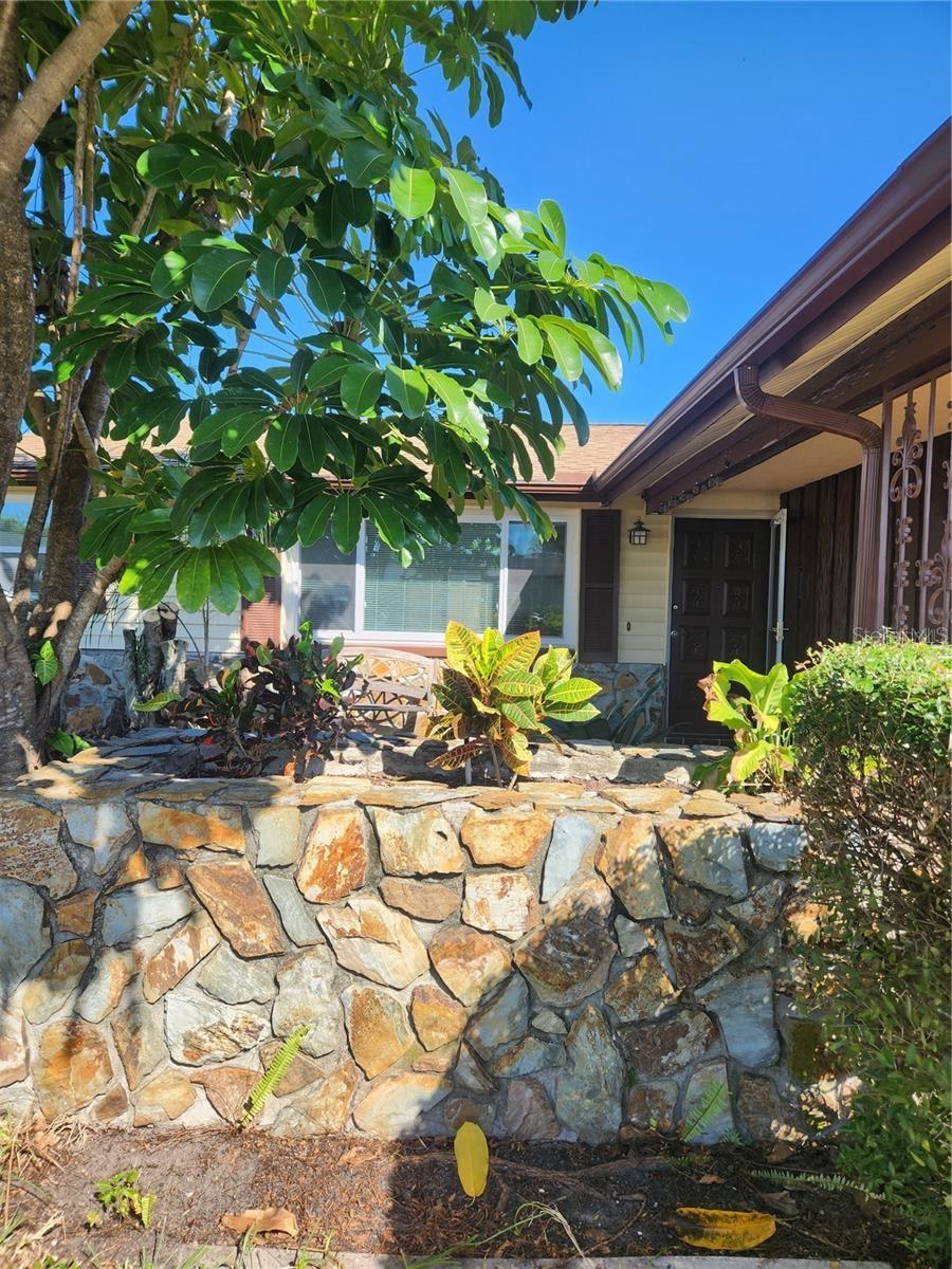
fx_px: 843
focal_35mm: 23
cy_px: 634
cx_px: 476
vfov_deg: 73.9
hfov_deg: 58.9
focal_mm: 5.4
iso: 20
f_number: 1.8
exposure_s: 1/544
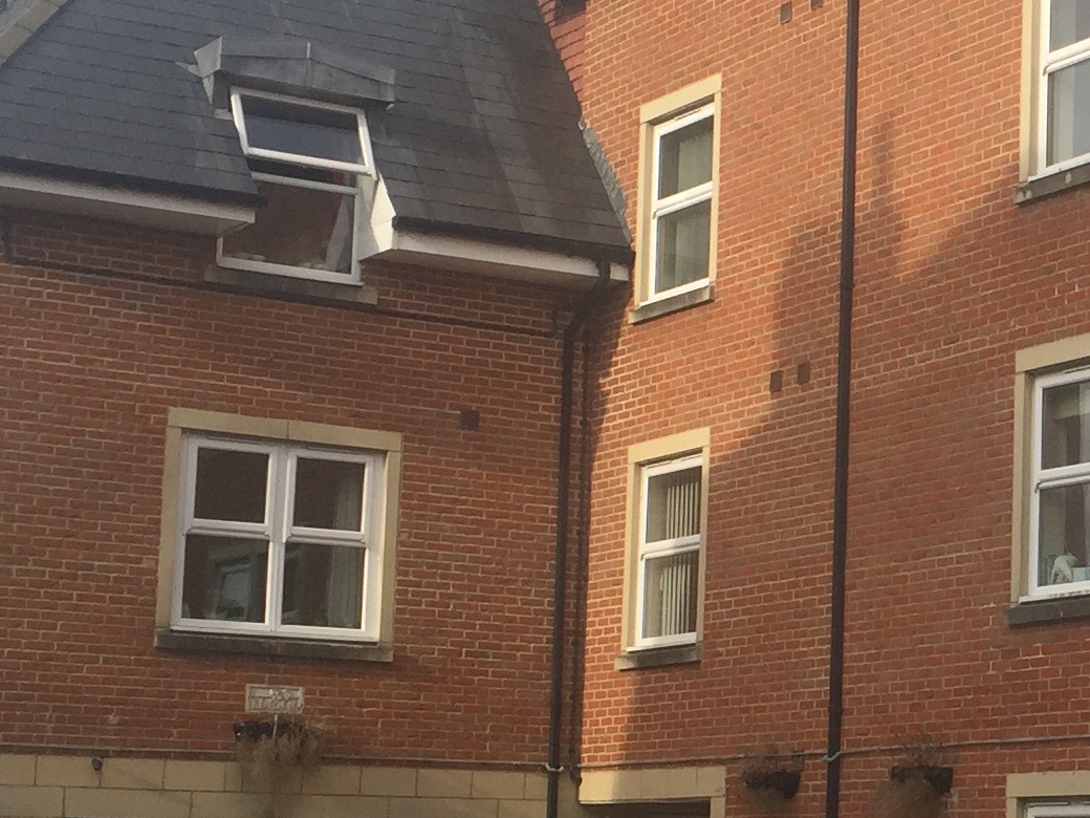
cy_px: 539
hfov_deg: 20.6
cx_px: 1178
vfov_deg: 16.2
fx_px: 2865
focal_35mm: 91
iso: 32
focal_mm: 4.15
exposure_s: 1/1099
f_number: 2.2
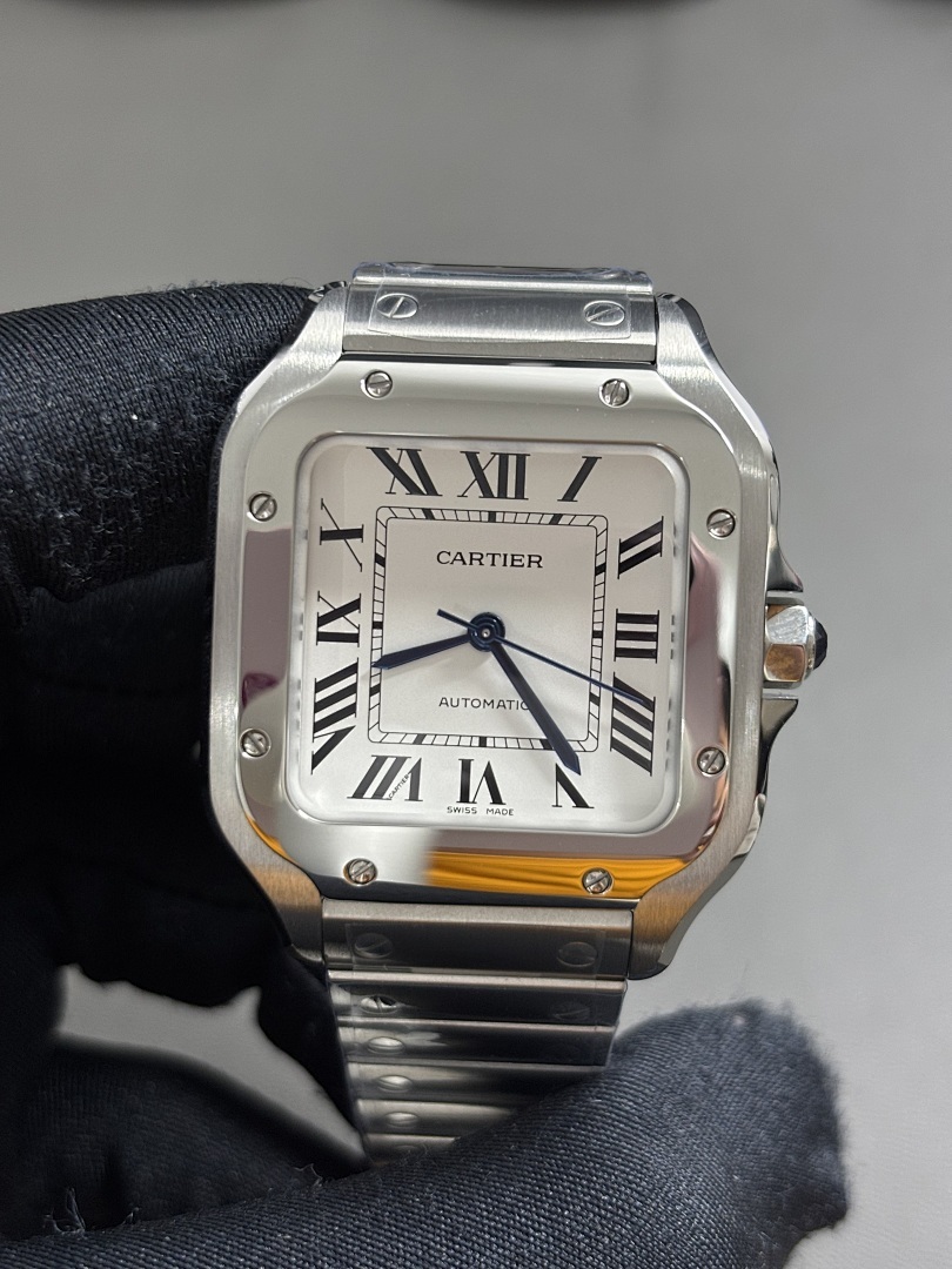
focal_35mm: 52
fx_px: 1907
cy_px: 634
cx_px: 476
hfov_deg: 28.0
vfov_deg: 36.8
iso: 50
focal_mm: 5.96
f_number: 1.6
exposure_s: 1/50
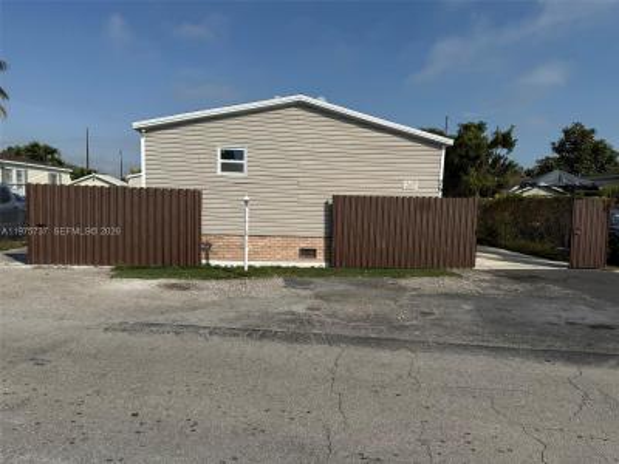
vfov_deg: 56.8
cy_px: 232
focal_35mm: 24
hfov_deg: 71.6
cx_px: 310
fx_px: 429
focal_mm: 6.76
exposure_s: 1/9091
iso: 80
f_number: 1.78
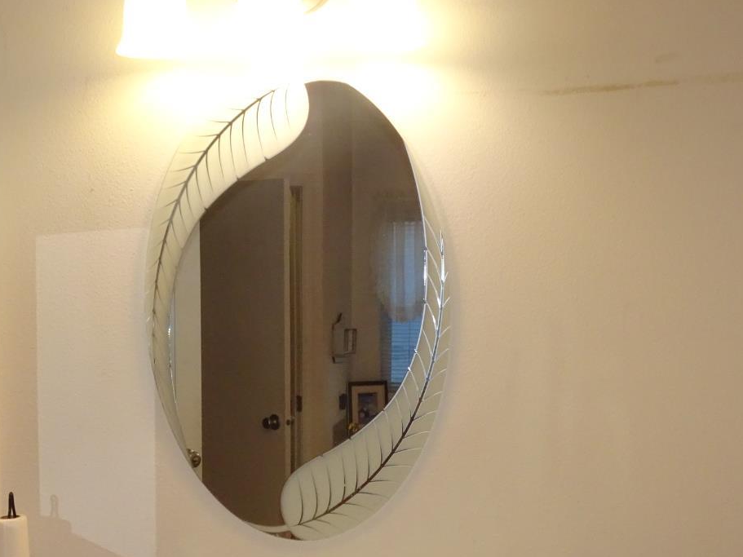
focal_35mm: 56
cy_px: 444
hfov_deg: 34.3
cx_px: 328
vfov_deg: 25.6
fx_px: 1202
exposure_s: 1/40
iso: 400
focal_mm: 5.79
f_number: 4
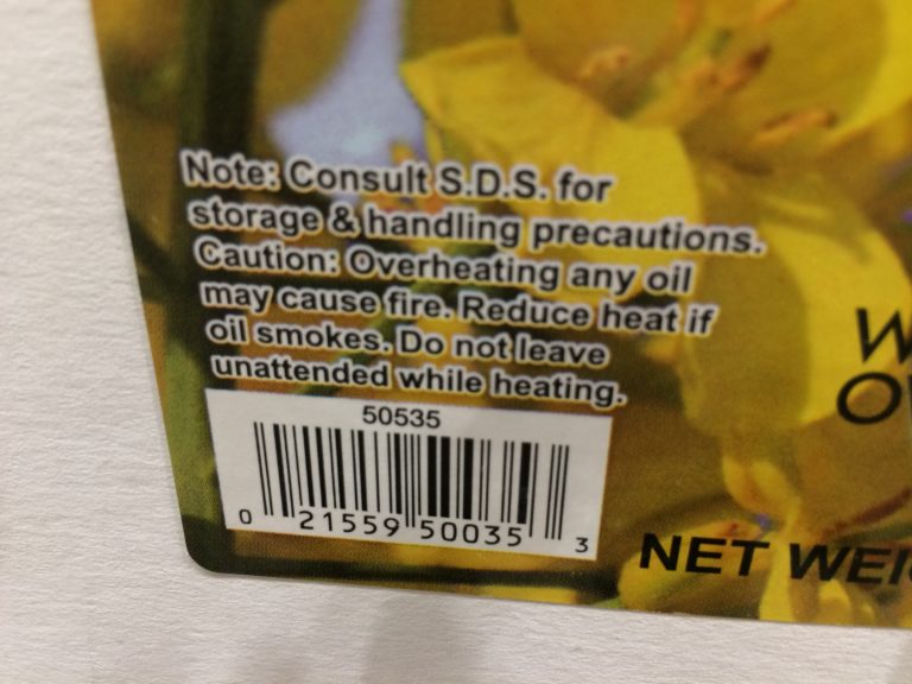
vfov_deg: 48.2
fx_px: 764
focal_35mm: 29
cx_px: 456
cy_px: 342
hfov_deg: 61.7
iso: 160
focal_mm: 4.15
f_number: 2.2
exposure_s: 1/33
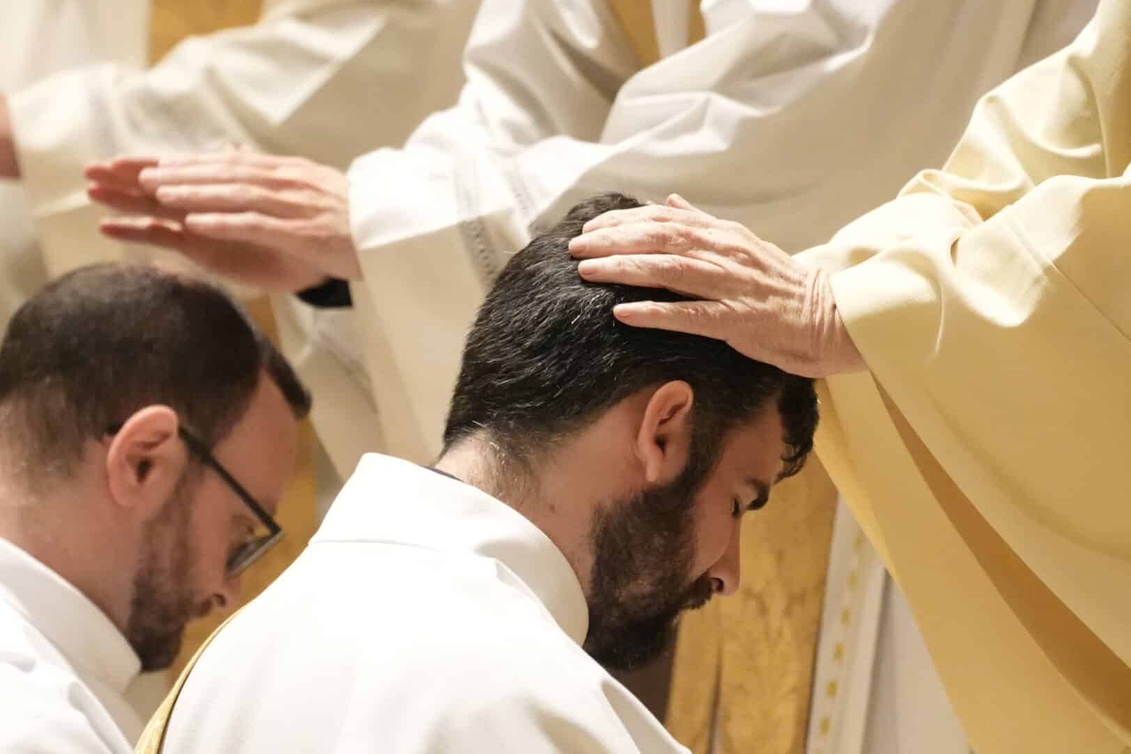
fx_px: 17437
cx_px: 579
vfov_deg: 2.5
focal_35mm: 555
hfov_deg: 3.7
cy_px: 461
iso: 12800
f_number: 5.6
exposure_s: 1/160
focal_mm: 294
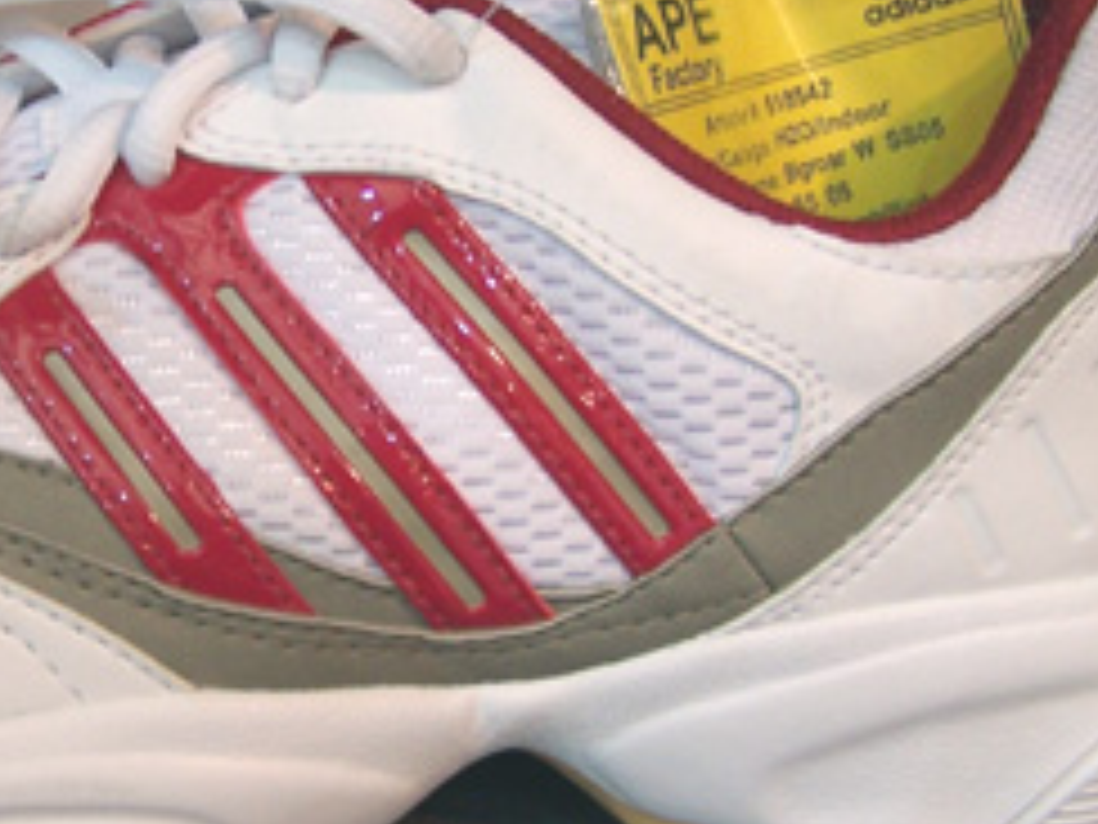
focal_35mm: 78
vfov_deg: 18.9
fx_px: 2474
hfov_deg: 24.6
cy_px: 412
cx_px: 216
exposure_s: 1/30
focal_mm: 6.3
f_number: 2.8
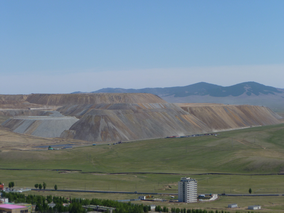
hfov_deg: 17.0
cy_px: 106
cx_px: 142
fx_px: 952
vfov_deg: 12.8
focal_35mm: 116
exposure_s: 1/640
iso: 80
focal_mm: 20.7
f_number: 4.9
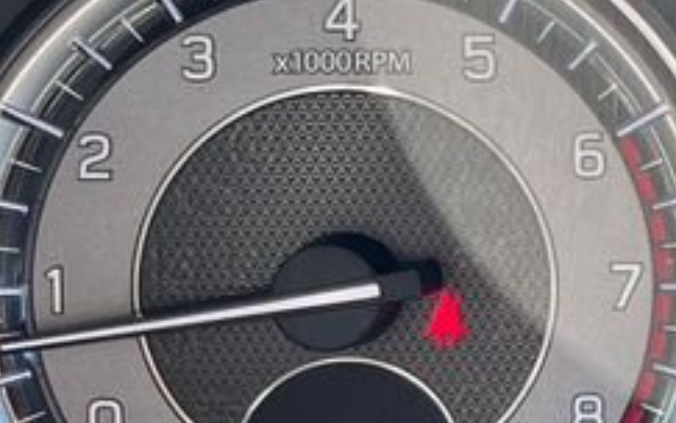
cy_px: 161
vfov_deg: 11.3
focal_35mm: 116
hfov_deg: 16.4
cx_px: 1021
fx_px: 2138
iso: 80
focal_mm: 5.1
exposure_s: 1/121
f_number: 1.6
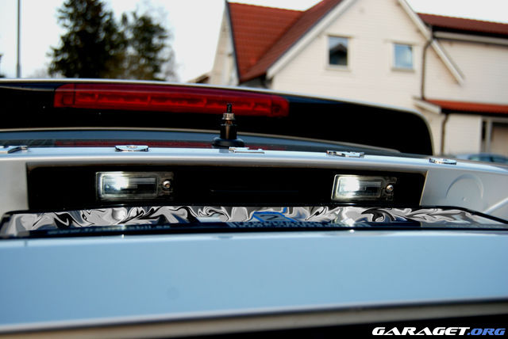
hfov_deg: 43.6
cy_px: 170
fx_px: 636
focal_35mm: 45
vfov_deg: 29.9
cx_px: 254
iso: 200
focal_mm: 30
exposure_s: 1/30
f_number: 4.2
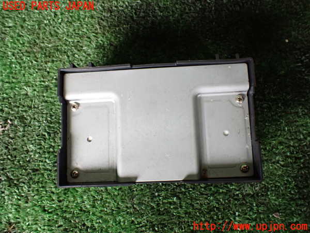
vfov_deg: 46.8
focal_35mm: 30
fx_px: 269
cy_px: 116
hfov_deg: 60.0
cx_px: 155
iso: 640
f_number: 2.3
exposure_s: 1/125
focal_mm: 5.4
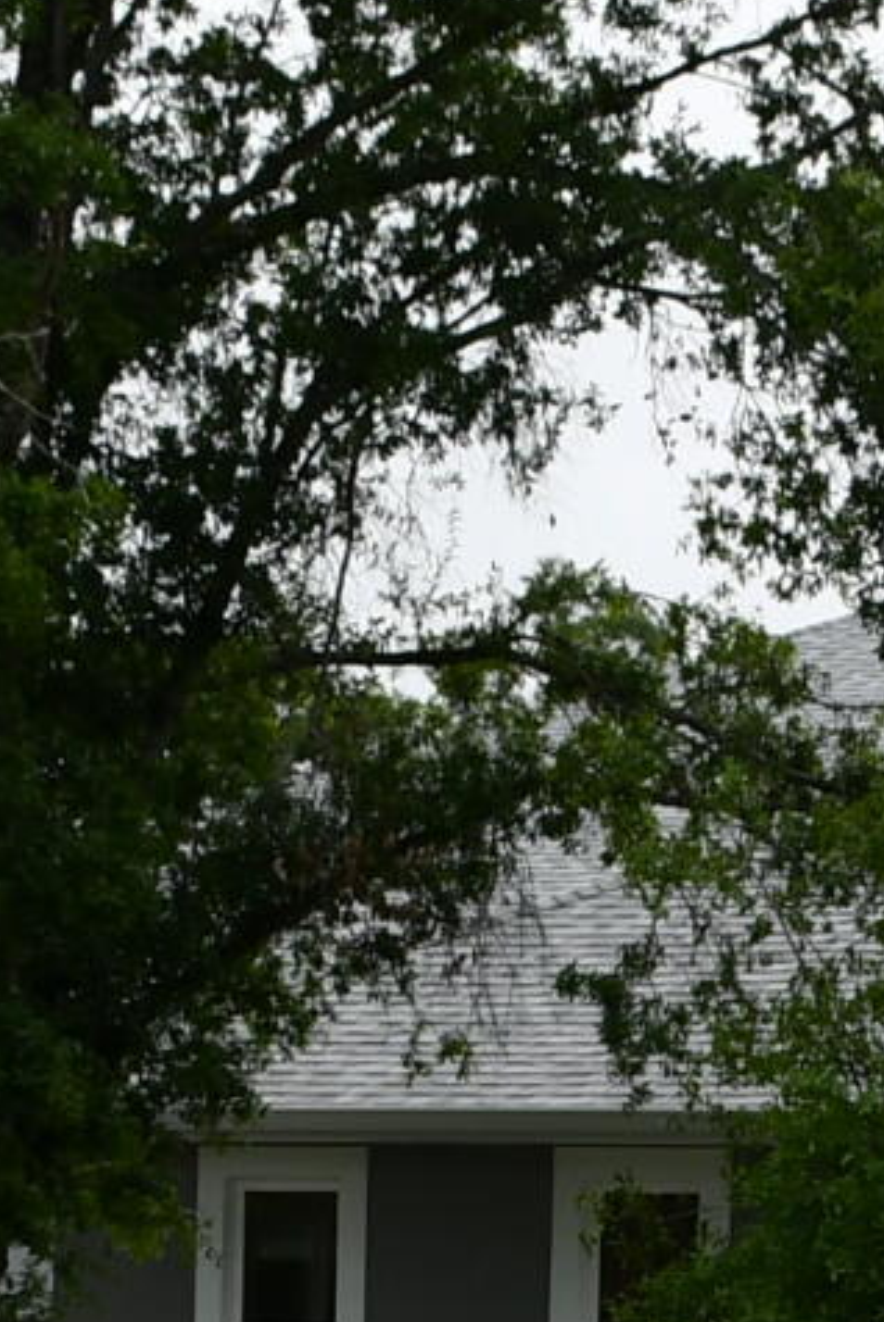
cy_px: 1736
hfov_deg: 8.0
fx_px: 6252
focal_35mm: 170
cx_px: 1168
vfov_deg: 11.7
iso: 140
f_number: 8
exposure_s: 1/250
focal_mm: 18
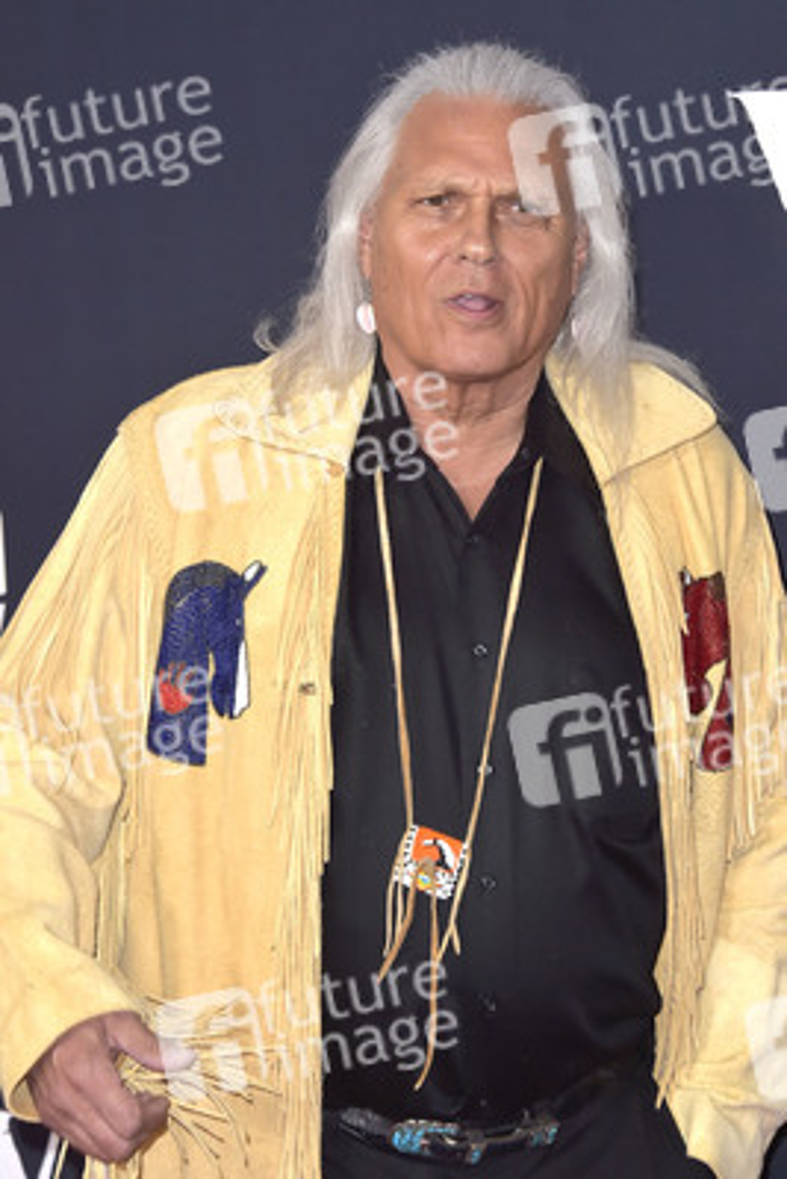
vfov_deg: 16.4
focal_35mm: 125
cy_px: 590
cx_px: 394
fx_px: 4095
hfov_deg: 11.0
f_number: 7.1
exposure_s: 1/250
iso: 320
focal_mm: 125
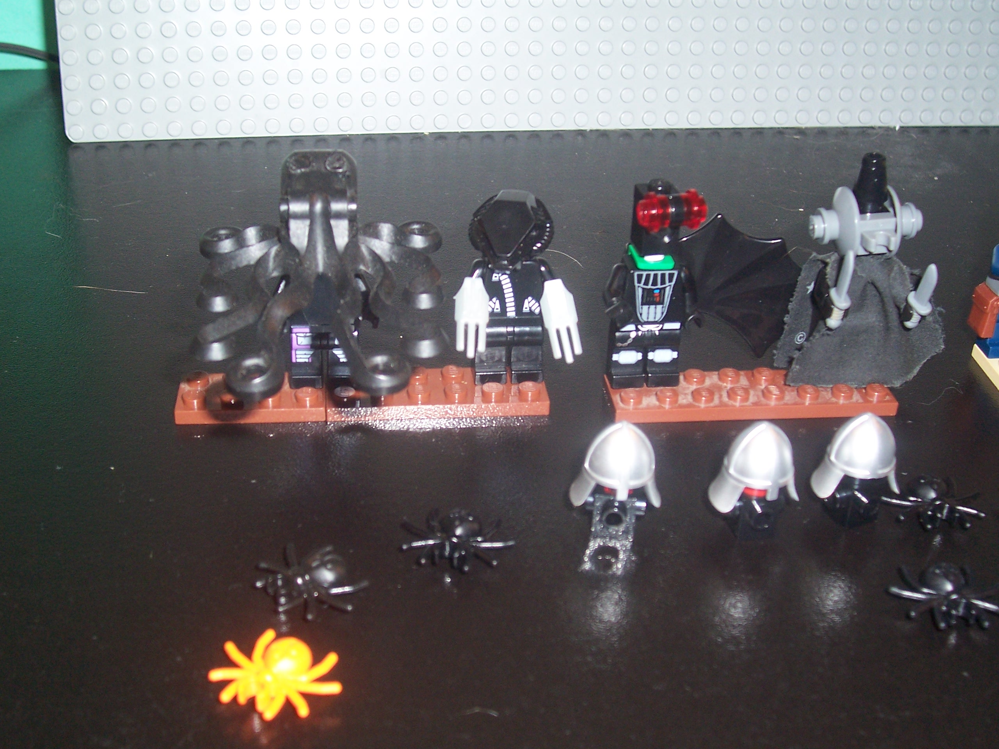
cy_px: 374
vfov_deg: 34.3
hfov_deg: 44.8
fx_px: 1212
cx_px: 500
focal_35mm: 42
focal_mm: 7
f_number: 3
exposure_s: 1/60
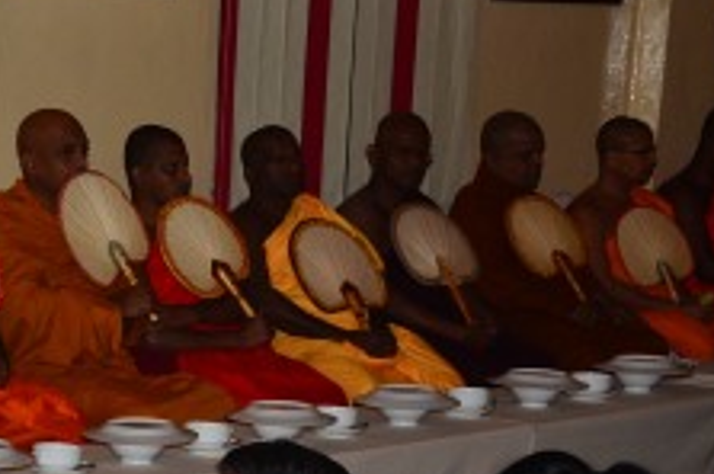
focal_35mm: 113
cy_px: 543
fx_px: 2238
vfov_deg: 11.9
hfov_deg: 17.3
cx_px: -131
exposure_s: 1/125
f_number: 5.6
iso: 500
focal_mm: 28
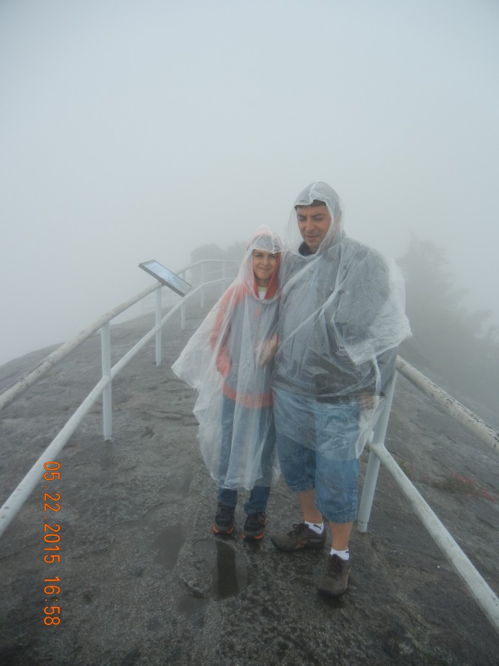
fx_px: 577
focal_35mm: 30
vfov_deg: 60.0
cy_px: 333
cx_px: 250
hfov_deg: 46.8
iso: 160
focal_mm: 5.4
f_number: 7
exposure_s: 1/389
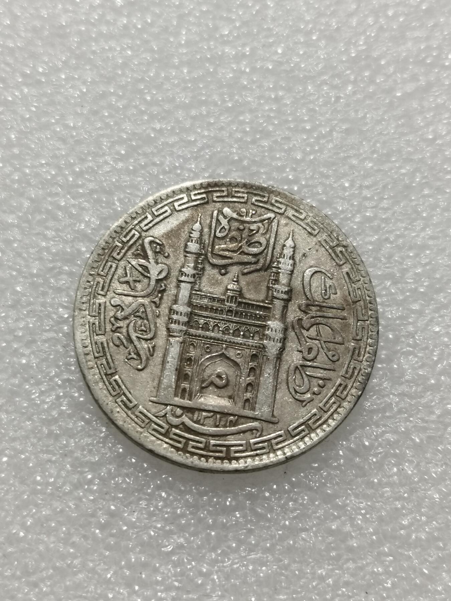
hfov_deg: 23.7
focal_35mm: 62
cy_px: 300
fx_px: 1077
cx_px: 226
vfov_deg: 31.2
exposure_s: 1/100
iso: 80
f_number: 1.8
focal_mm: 5.58
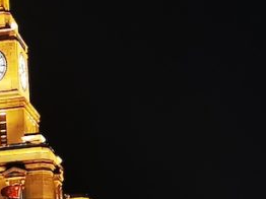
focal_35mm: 172
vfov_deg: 8.5
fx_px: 1320
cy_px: 218
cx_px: -153
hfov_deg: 11.0
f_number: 1.8
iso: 200
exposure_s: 1/50
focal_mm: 5.58
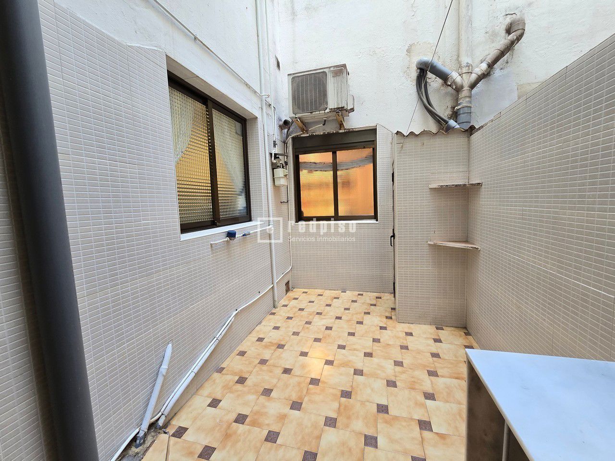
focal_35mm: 13
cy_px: 230
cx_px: 308
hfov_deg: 106.2
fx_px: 231
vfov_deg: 89.9
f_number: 2.2
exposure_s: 1/50
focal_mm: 2.2
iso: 200
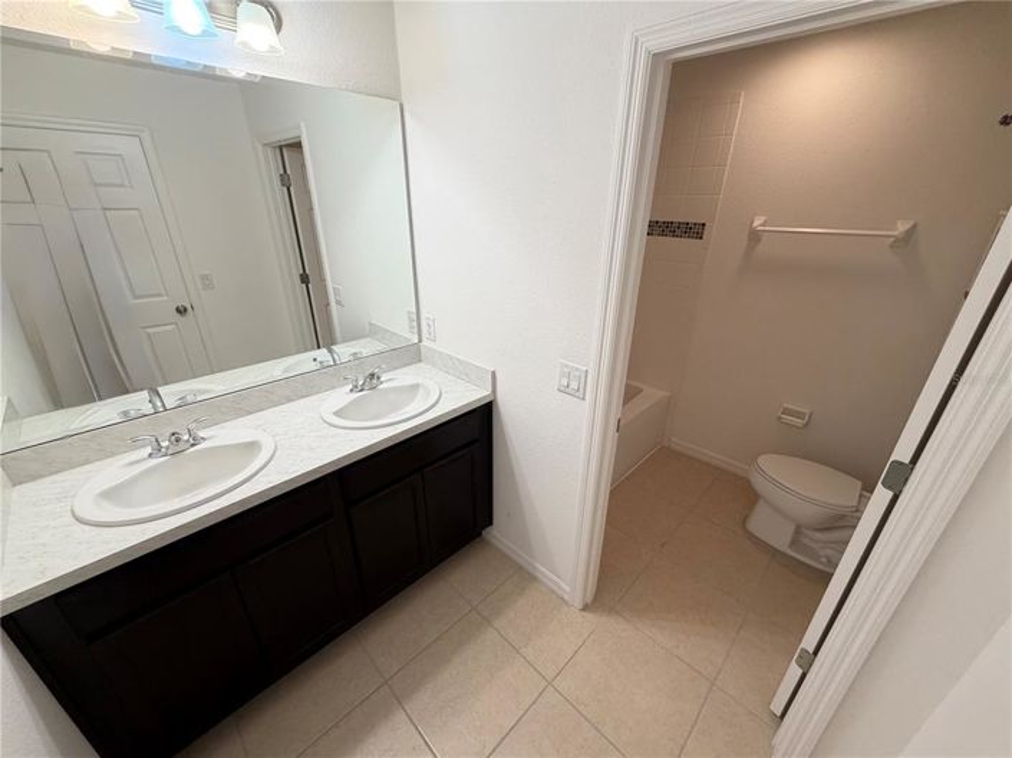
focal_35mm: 14
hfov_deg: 102.1
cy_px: 379
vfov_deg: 85.6
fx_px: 409
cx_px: 506
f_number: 2.2
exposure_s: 1/120
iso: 200
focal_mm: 2.22
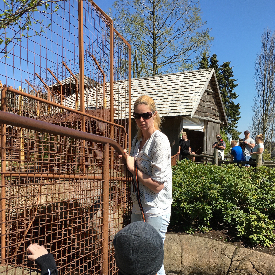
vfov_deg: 46.6
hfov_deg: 47.2
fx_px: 315
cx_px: 136
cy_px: 179
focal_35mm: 35
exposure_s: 1/1241
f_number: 2.2
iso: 25
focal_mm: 4.15
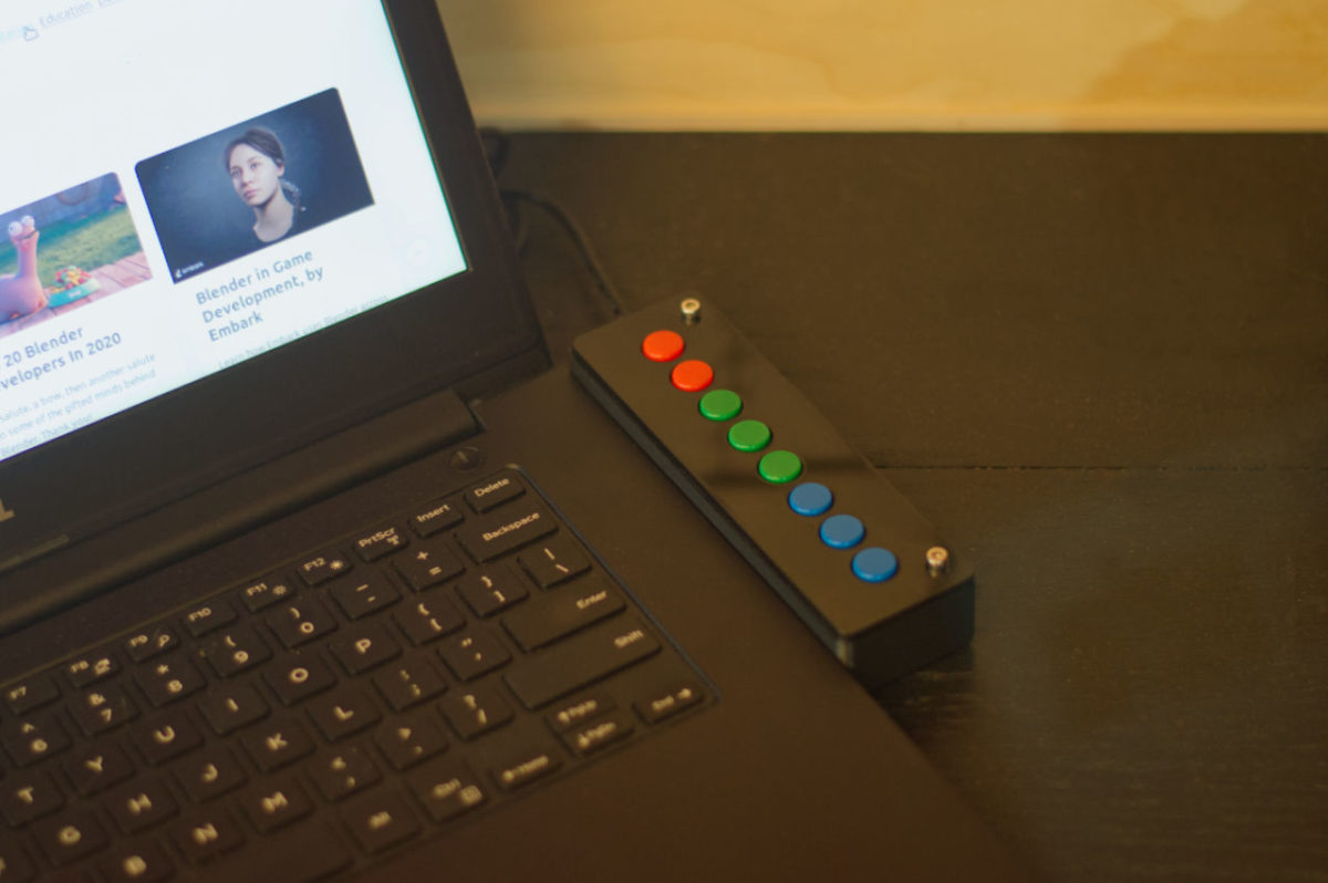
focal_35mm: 75
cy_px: 442
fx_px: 2764
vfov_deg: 18.2
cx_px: 664
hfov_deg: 27.0
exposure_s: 1/60
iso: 400
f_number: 1.8
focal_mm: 50
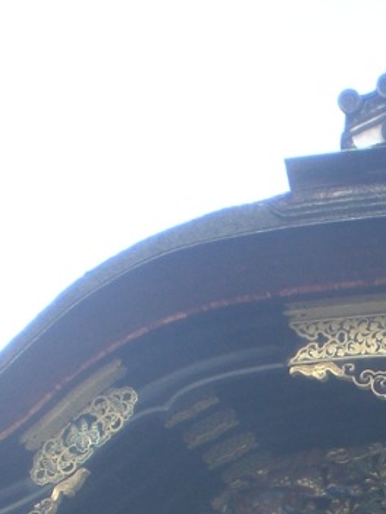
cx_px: 468
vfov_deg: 16.9
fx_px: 1606
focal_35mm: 108
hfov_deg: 13.3
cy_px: 716
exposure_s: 1/160
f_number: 3.1
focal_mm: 6.3
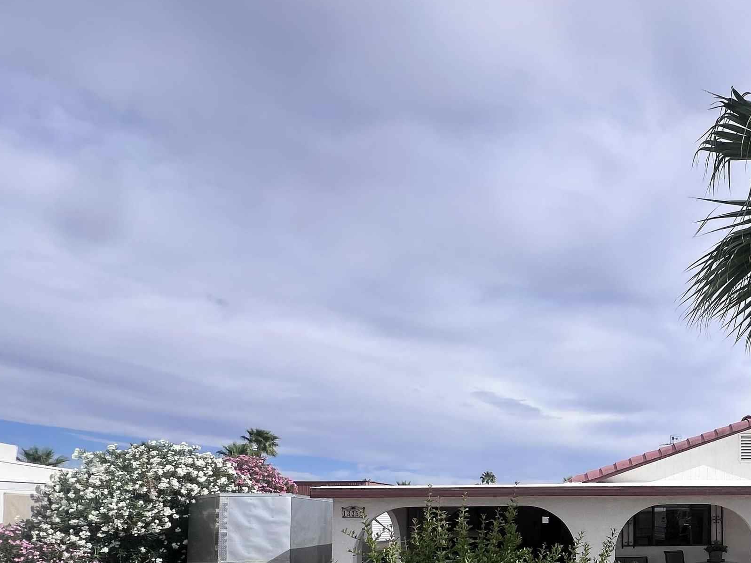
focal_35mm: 25
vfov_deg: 49.6
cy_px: 495
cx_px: 651
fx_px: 542
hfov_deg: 60.7
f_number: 1.8
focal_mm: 1.57
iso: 32
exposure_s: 1/3040
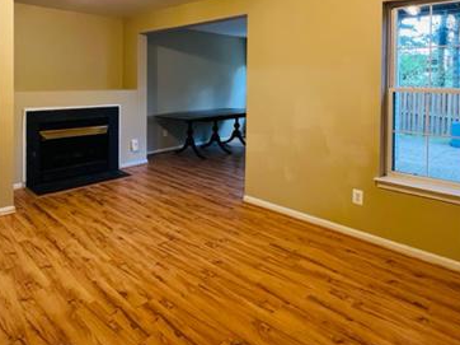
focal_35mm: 23
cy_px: 85
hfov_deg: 73.8
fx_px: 305
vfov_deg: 55.9
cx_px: 249
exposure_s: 1/60
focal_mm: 1.57
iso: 500
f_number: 1.8
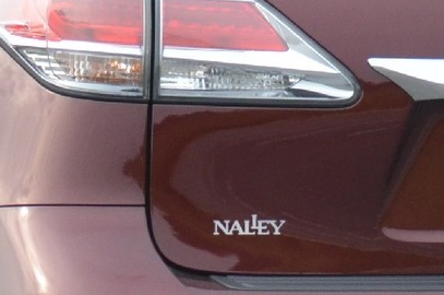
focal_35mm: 1565
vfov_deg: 0.9
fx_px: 19271
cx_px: 309
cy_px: 152
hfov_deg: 1.3
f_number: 5.6
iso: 800
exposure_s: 1/800
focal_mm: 170
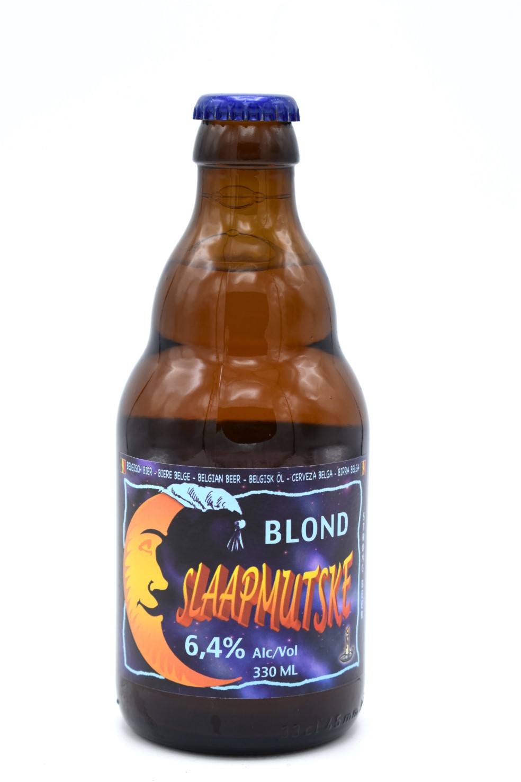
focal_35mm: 91
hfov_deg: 15.1
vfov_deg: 22.5
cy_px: 401
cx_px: 244
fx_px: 1966
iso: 200
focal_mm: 55
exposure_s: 1/200
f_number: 6.3
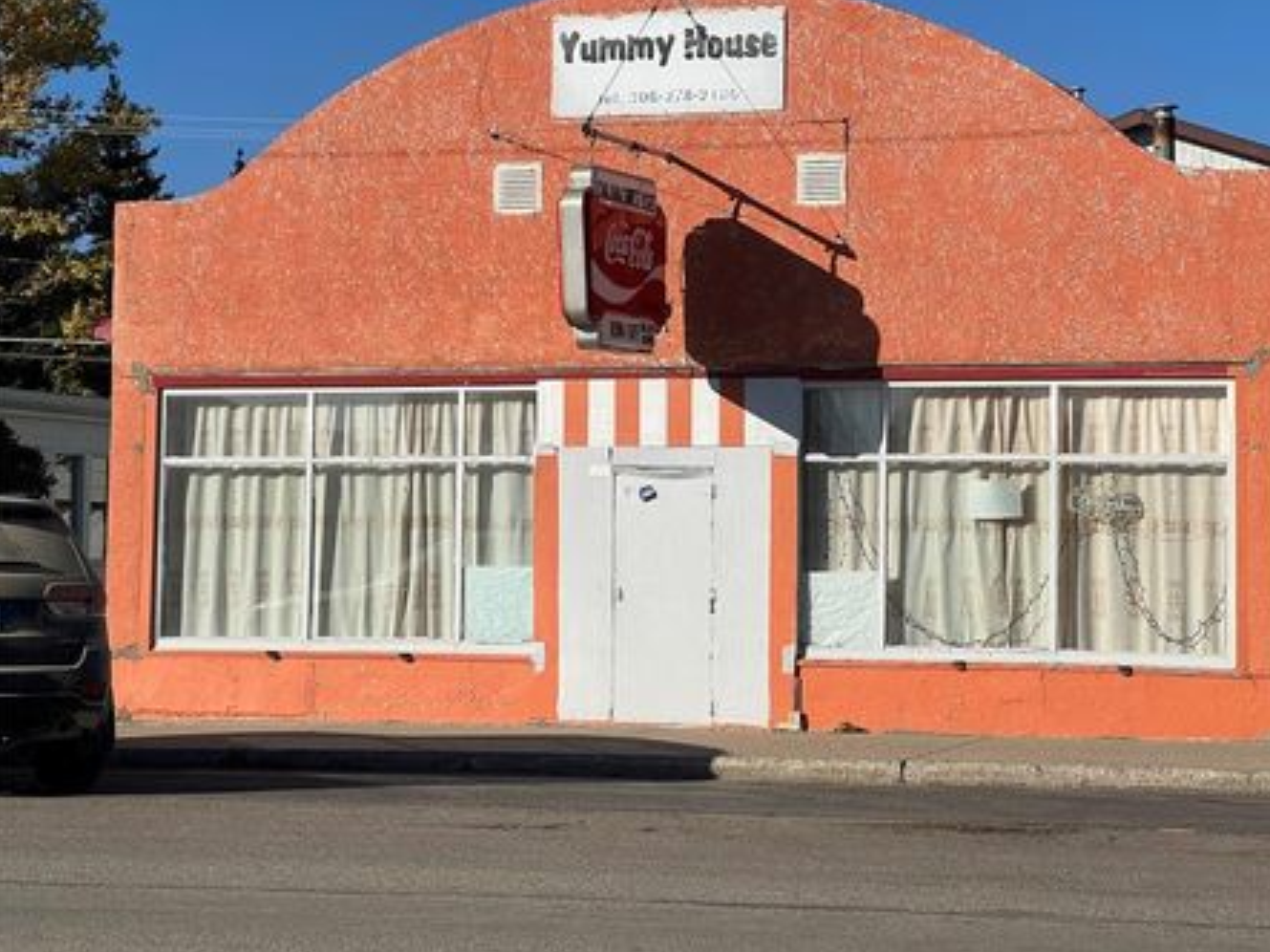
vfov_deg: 17.0
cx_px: 711
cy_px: 440
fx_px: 3191
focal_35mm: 87
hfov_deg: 22.5
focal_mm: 9
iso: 32
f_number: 2.8
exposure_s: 1/1325
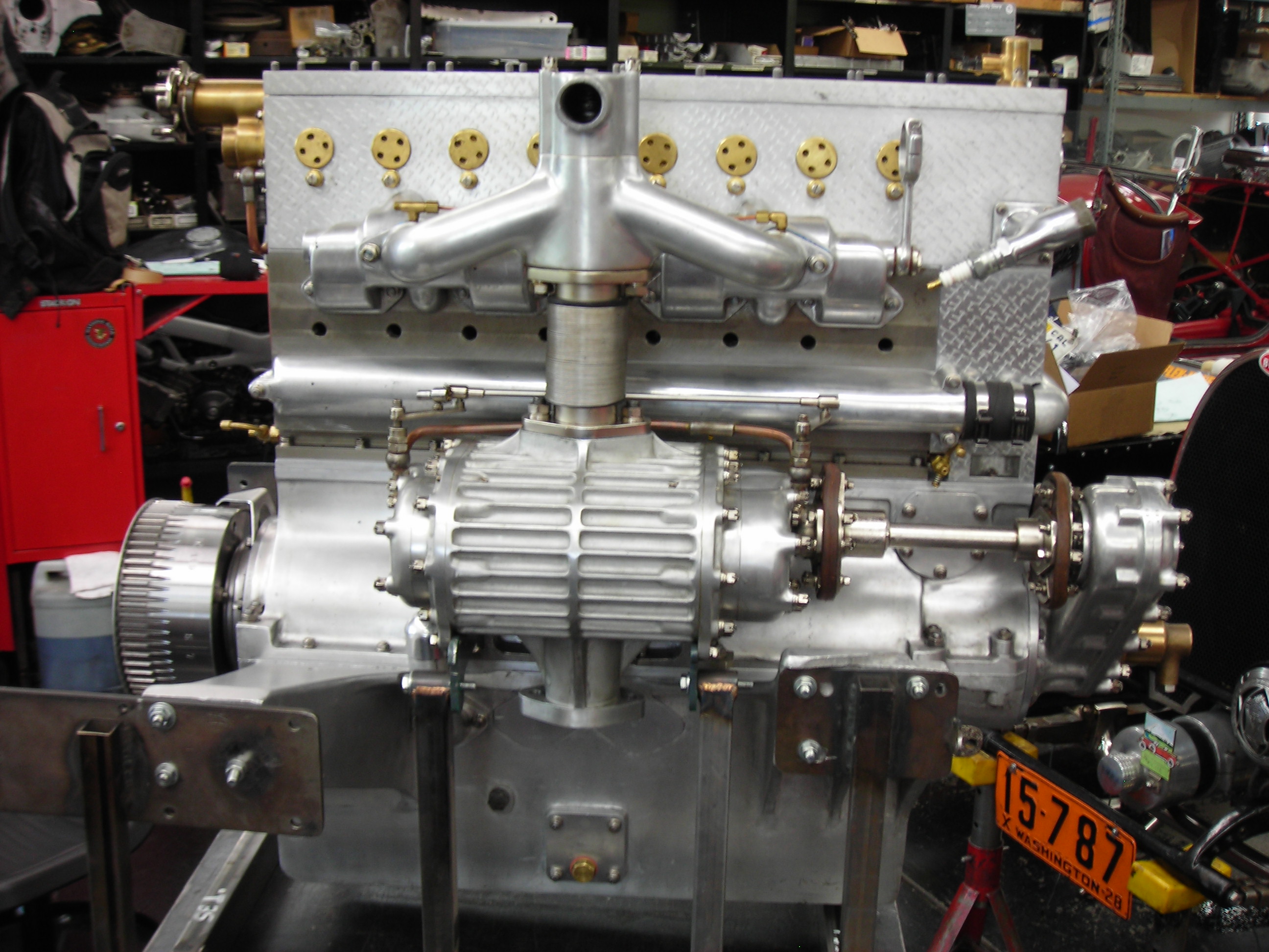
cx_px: 634
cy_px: 476
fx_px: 1503
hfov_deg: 45.8
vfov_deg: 35.1
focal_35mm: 41
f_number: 3.3
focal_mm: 6.8
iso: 50
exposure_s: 1/6.5
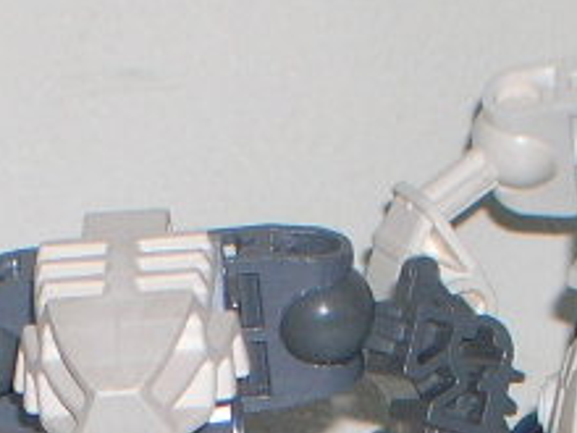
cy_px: 937
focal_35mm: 489
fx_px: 8151
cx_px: 144
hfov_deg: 4.1
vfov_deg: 3.0
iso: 50
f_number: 4.9
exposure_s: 1/60.1
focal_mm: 17.4
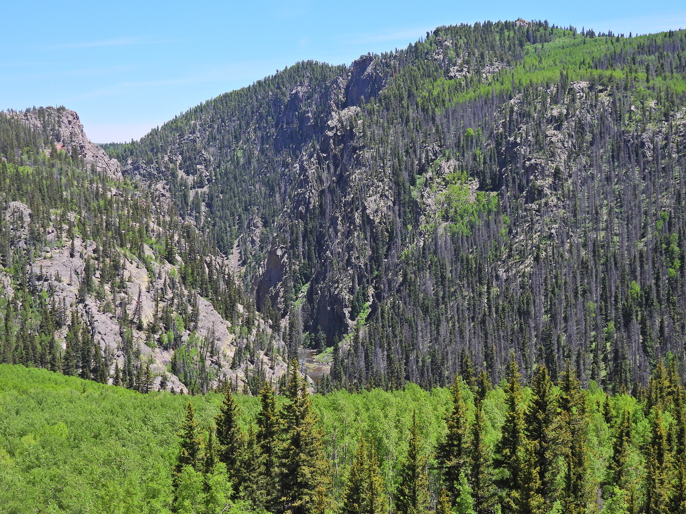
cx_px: 332
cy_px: 258
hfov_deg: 35.5
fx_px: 1070
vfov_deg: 27.0
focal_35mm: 54
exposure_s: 1/1000
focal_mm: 8.9
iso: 100
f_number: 3.5
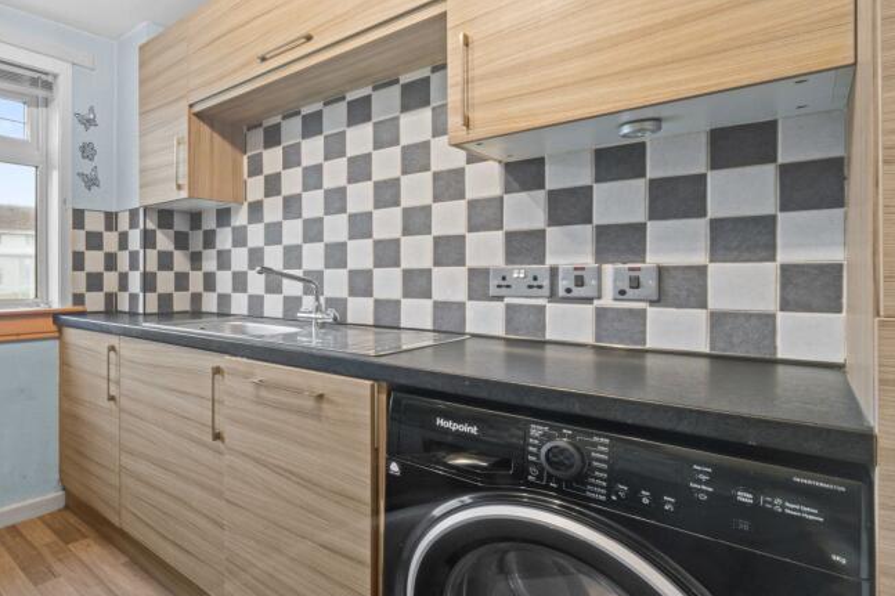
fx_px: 472
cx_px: 198
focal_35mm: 19
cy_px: 250
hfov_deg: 78.6
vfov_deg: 64.1
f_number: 22
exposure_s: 6
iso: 800
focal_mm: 12
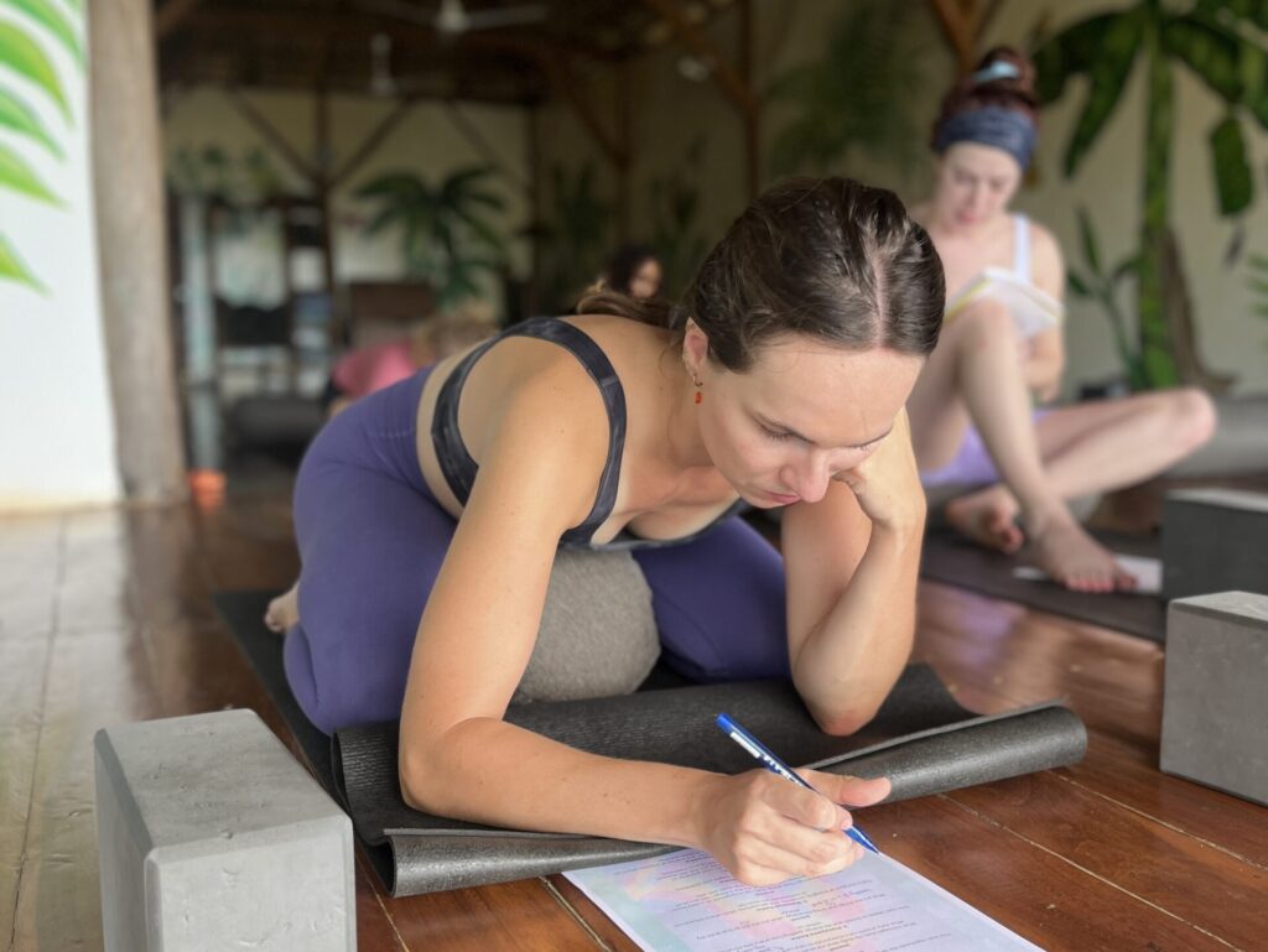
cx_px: 634
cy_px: 476
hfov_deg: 67.3
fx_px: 953
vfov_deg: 53.1
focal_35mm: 26
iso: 40
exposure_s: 1/174
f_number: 1.6
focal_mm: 5.1
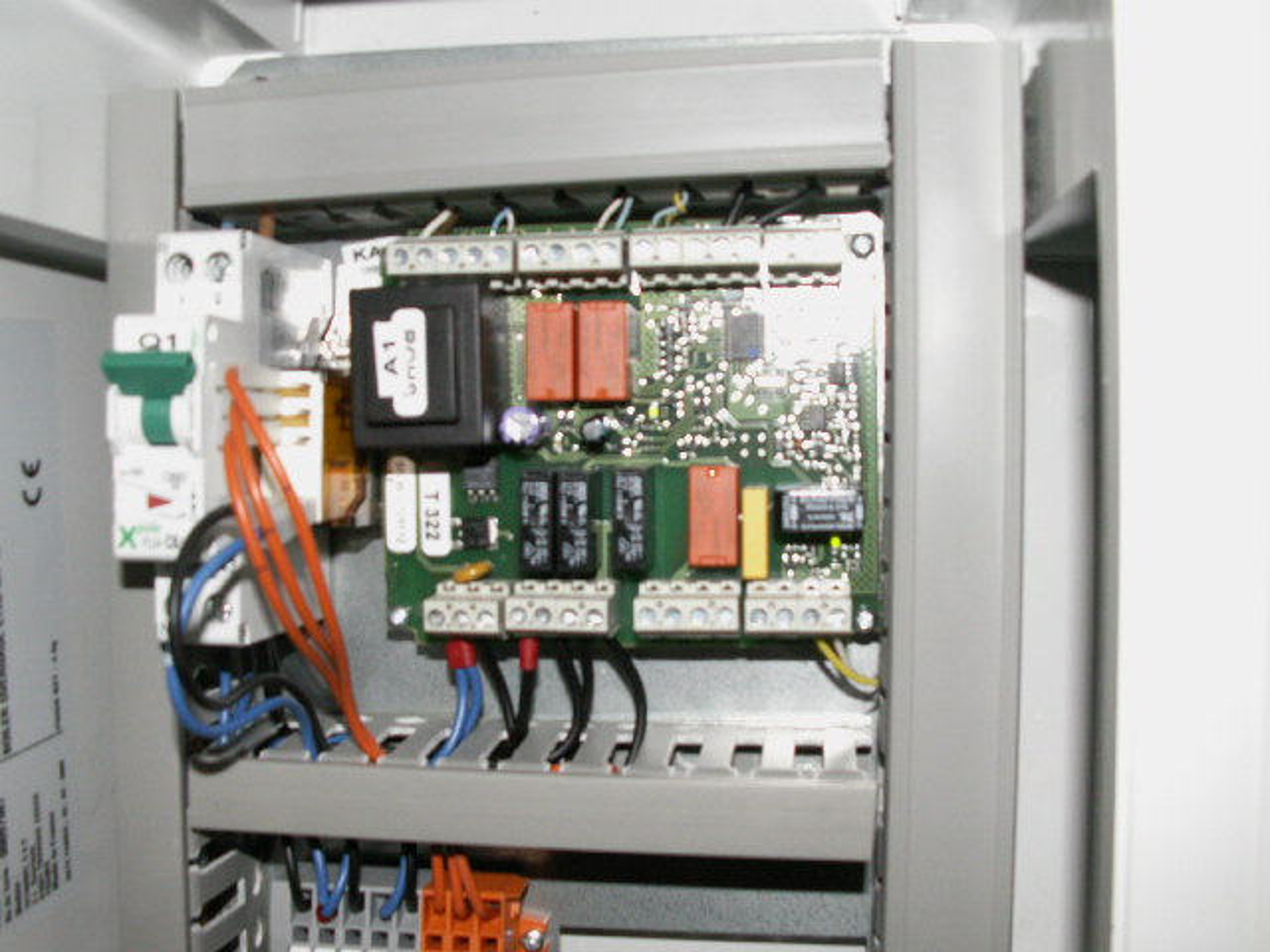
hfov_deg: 52.6
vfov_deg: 40.7
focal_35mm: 35
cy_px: 476
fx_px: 1284
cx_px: 635
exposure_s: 1/40
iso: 160
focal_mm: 5.86
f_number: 3.5
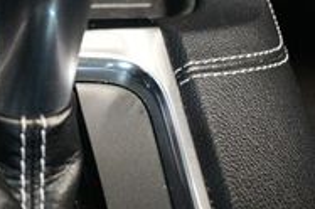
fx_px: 987
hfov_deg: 18.1
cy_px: 7
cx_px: 99
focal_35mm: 113
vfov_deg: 12.0
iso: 5600
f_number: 3.8
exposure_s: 1/60
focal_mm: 22
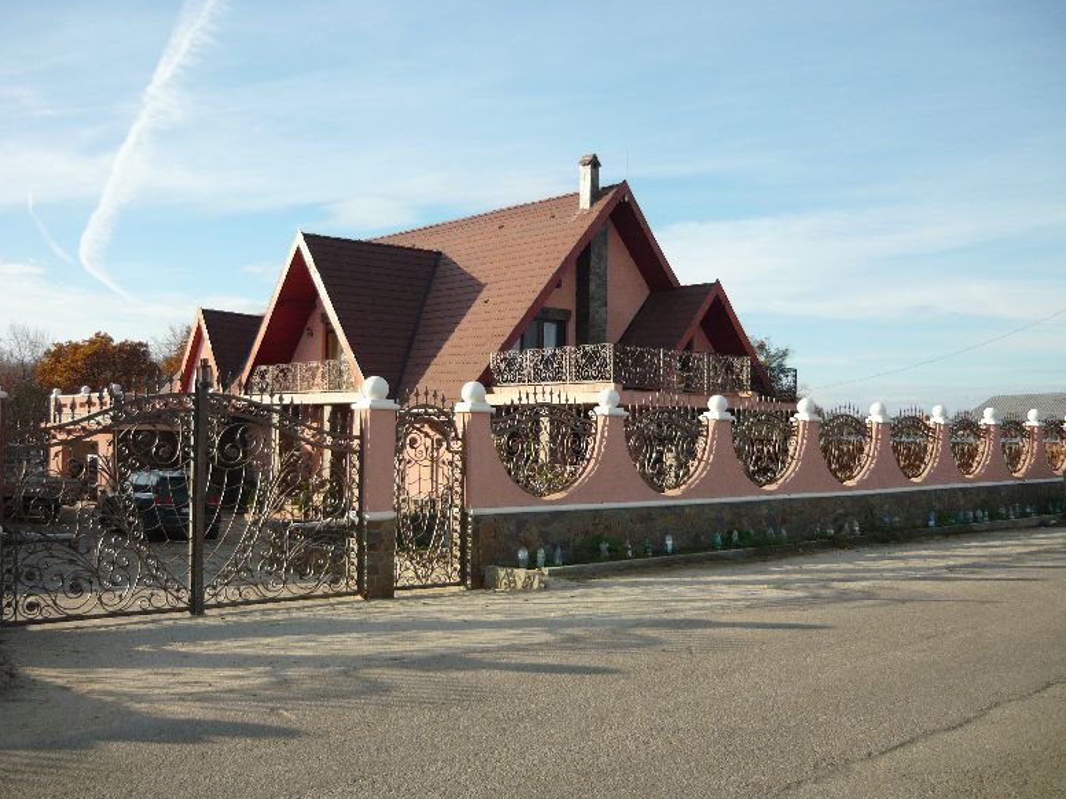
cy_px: 393
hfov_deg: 54.0
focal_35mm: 34
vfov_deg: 41.8
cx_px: 526
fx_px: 1047
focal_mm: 5.5
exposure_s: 1/125
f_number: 8
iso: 100
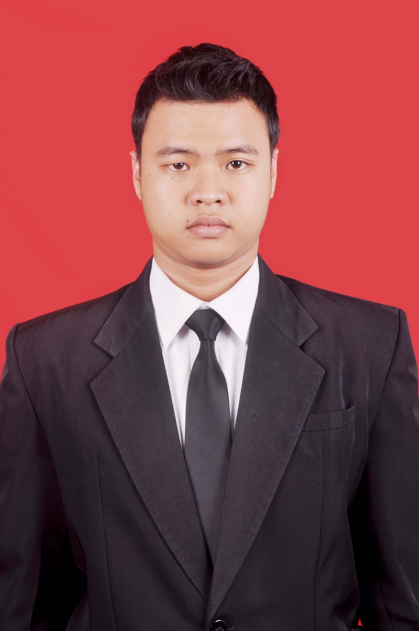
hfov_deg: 23.7
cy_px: 316
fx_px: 998
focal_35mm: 57
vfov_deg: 35.1
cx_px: 210
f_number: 11
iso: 200
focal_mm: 38
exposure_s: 1/125
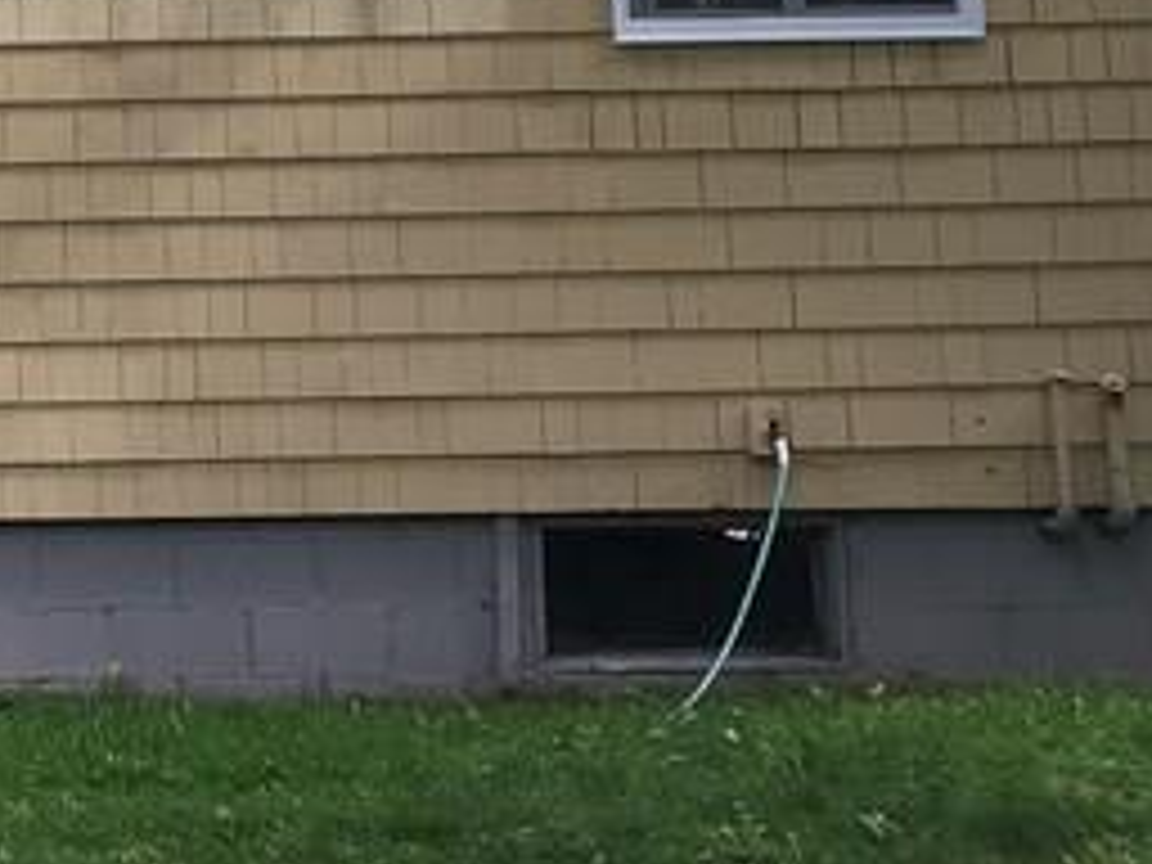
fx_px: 3860
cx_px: -454
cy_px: -68
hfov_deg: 15.9
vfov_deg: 12.6
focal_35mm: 116
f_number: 2.2
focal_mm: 4.15
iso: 25
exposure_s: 1/384
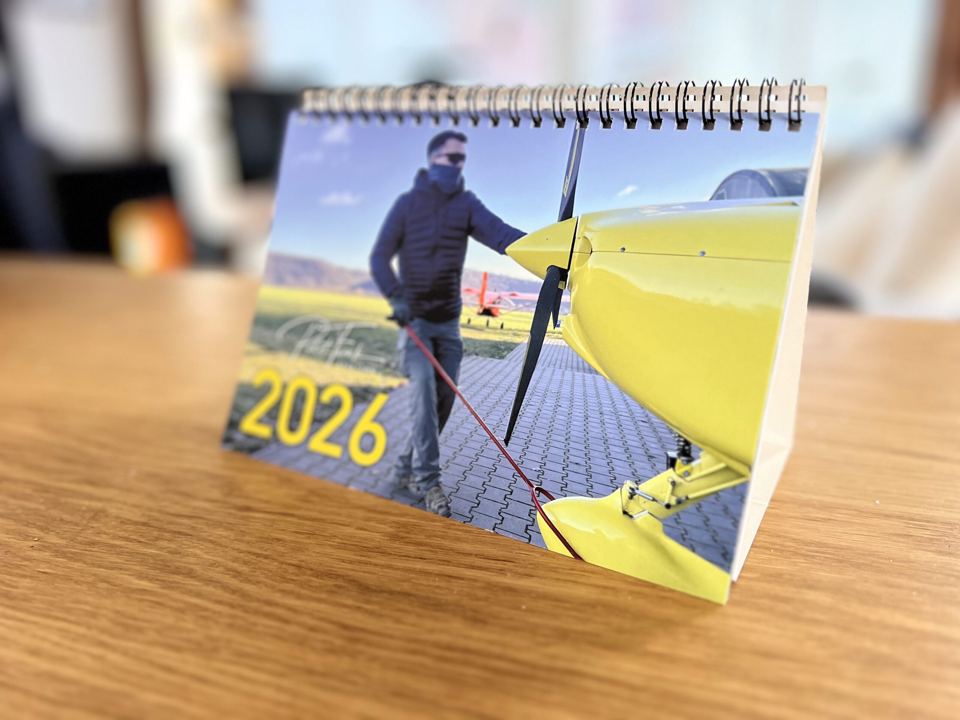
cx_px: 480
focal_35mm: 26
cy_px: 360
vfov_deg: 53.1
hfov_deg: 67.3
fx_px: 721
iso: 200
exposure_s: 1/60
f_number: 1.5
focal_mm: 5.7
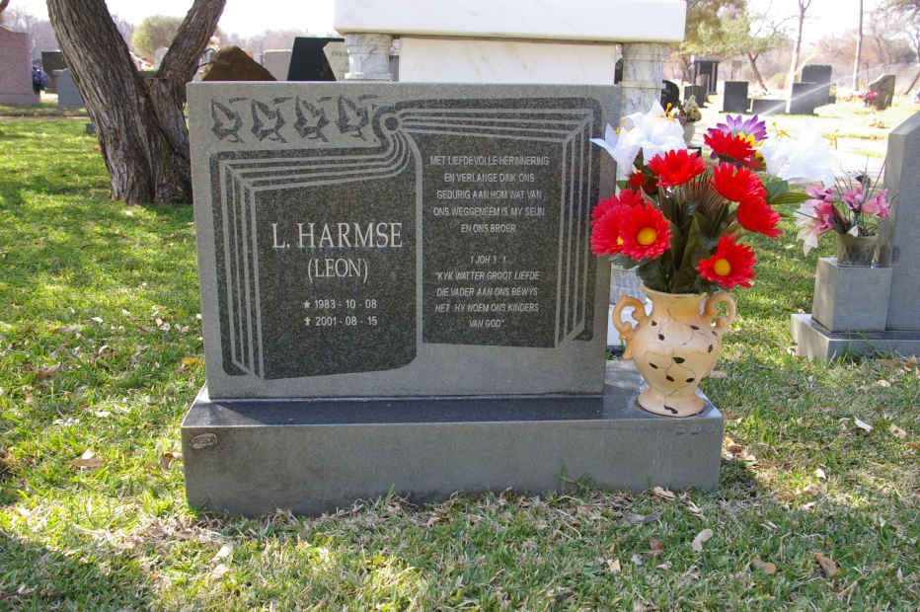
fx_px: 881
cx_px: 460
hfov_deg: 55.1
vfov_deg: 38.3
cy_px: 306
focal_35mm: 34
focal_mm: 23
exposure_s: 1/90
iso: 200
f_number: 6.7
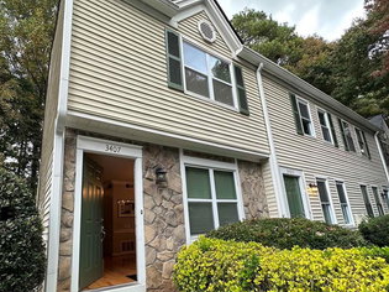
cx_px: 160
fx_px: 213
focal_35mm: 19
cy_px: 178
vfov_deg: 67.8
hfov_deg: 83.9
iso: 40
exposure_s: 1/117
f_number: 2.2
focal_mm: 2.22
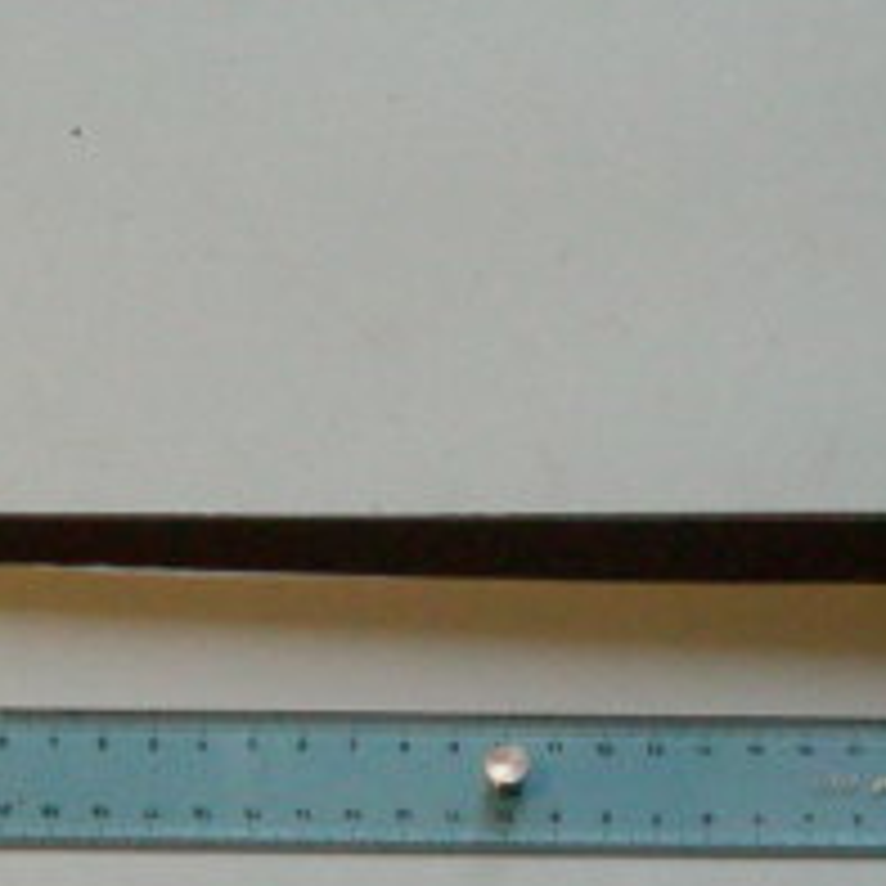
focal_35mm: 222
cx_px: 540
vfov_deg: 7.9
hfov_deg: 7.9
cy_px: 573
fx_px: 6429
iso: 400
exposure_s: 1/471
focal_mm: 16.5
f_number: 4
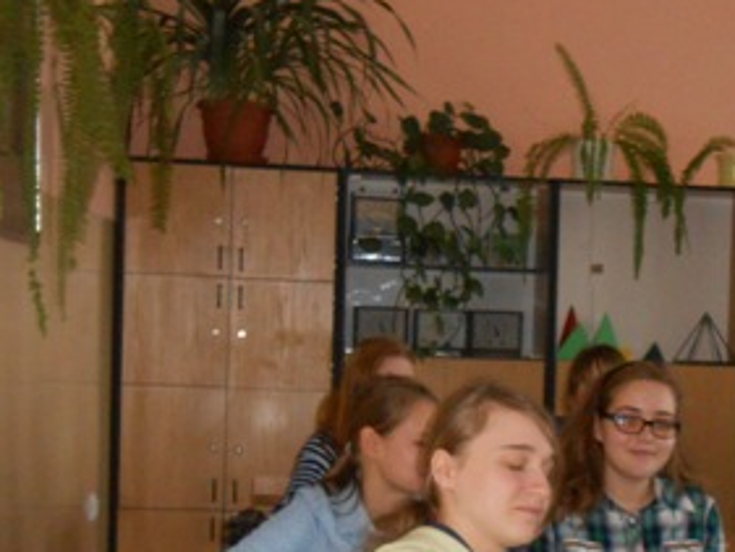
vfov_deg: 18.1
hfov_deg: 23.7
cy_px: 440
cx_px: 615
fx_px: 1721
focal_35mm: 81
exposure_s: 1/30
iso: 500
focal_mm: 6.8
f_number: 4.2
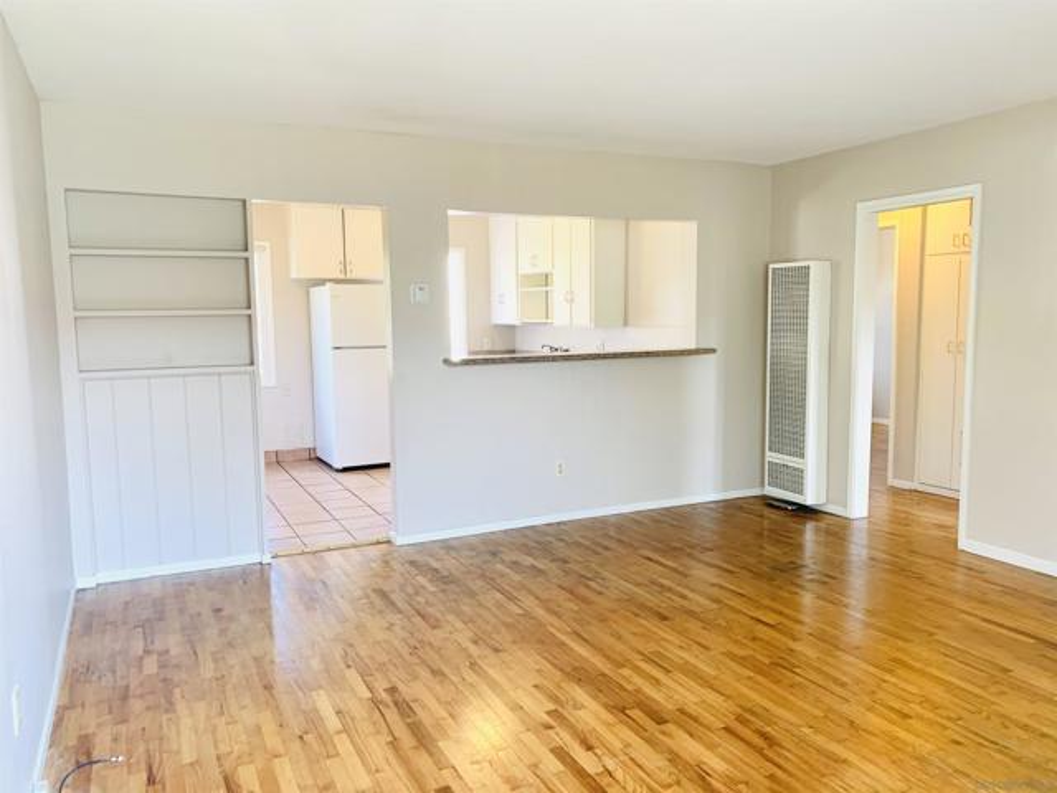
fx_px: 794
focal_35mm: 26
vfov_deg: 53.1
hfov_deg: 67.3
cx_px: 528
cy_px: 396
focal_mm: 4.25
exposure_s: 1/65
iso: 100
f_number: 1.8
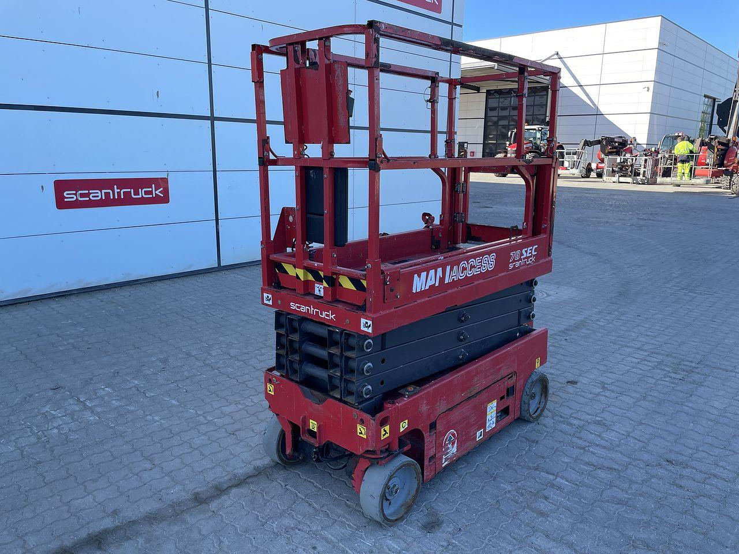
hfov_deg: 67.3
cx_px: 370
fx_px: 555
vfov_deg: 53.1
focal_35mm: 26
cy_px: 277
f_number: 1.6
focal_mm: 4.2
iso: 32
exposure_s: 1/749
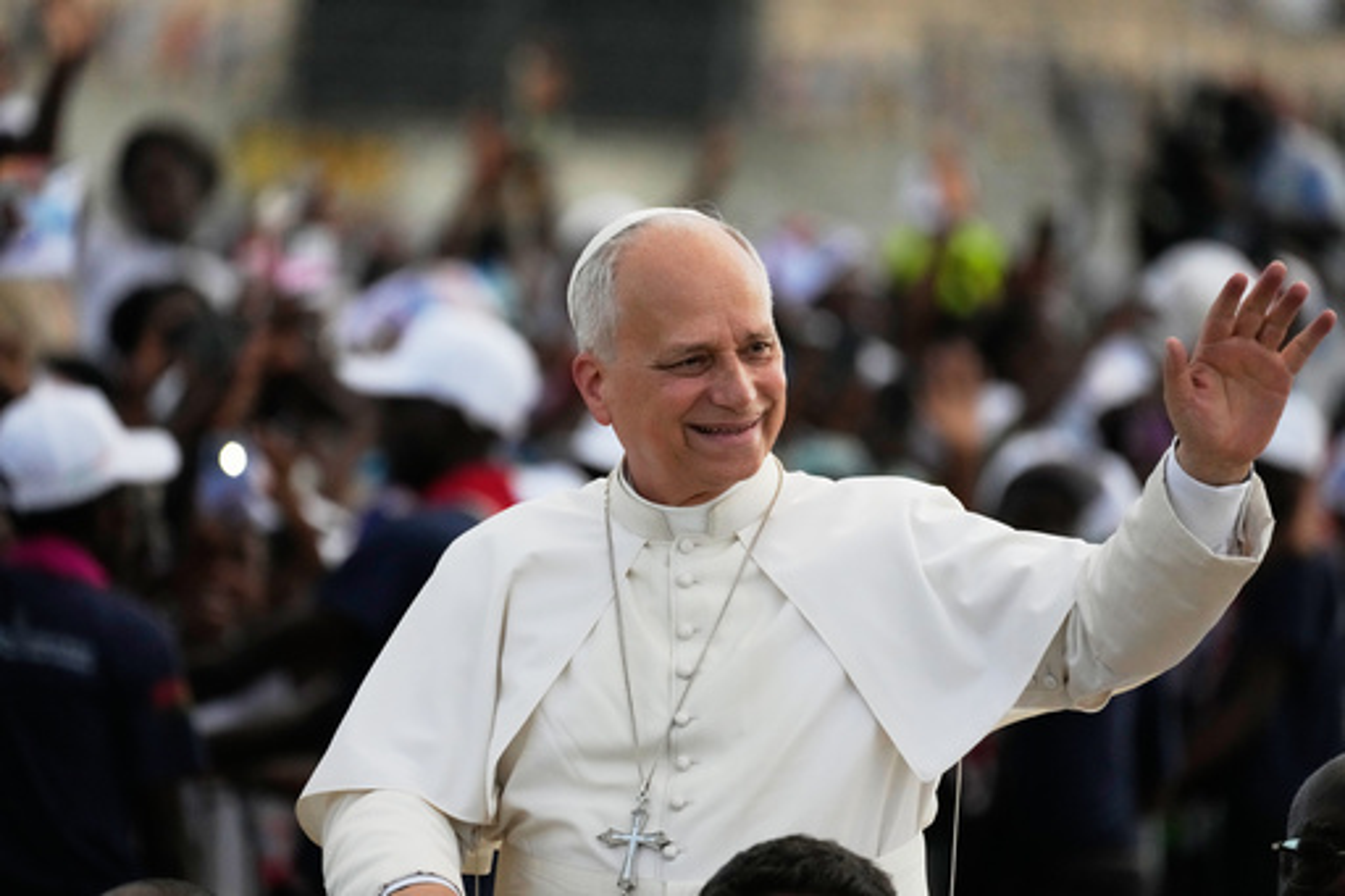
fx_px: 14939
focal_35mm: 400
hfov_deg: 5.2
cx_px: 672
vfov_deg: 3.4
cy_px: 448
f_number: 5.6
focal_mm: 400
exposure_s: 1/10000
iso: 4000
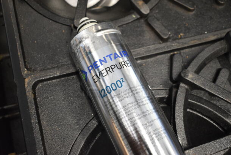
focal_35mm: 42
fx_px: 270
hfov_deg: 46.4
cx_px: 116
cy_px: 78
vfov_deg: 32.0
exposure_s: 1/50
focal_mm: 28
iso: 1250
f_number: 4.2
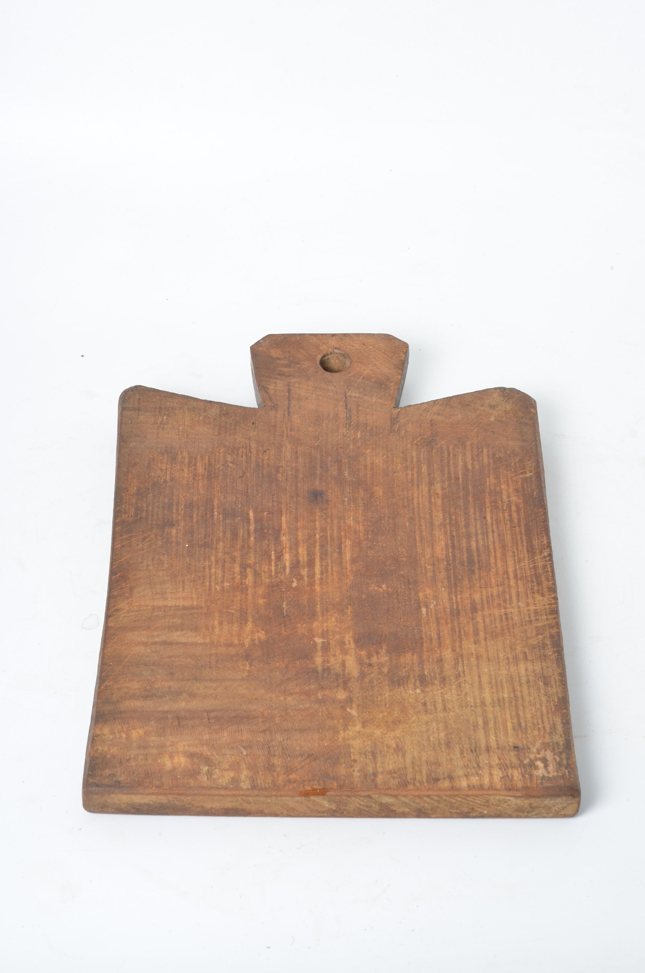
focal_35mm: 75
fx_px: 2025
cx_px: 322
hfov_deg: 18.1
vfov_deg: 27.0
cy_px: 486
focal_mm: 50
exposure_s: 1/125
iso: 100
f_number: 11
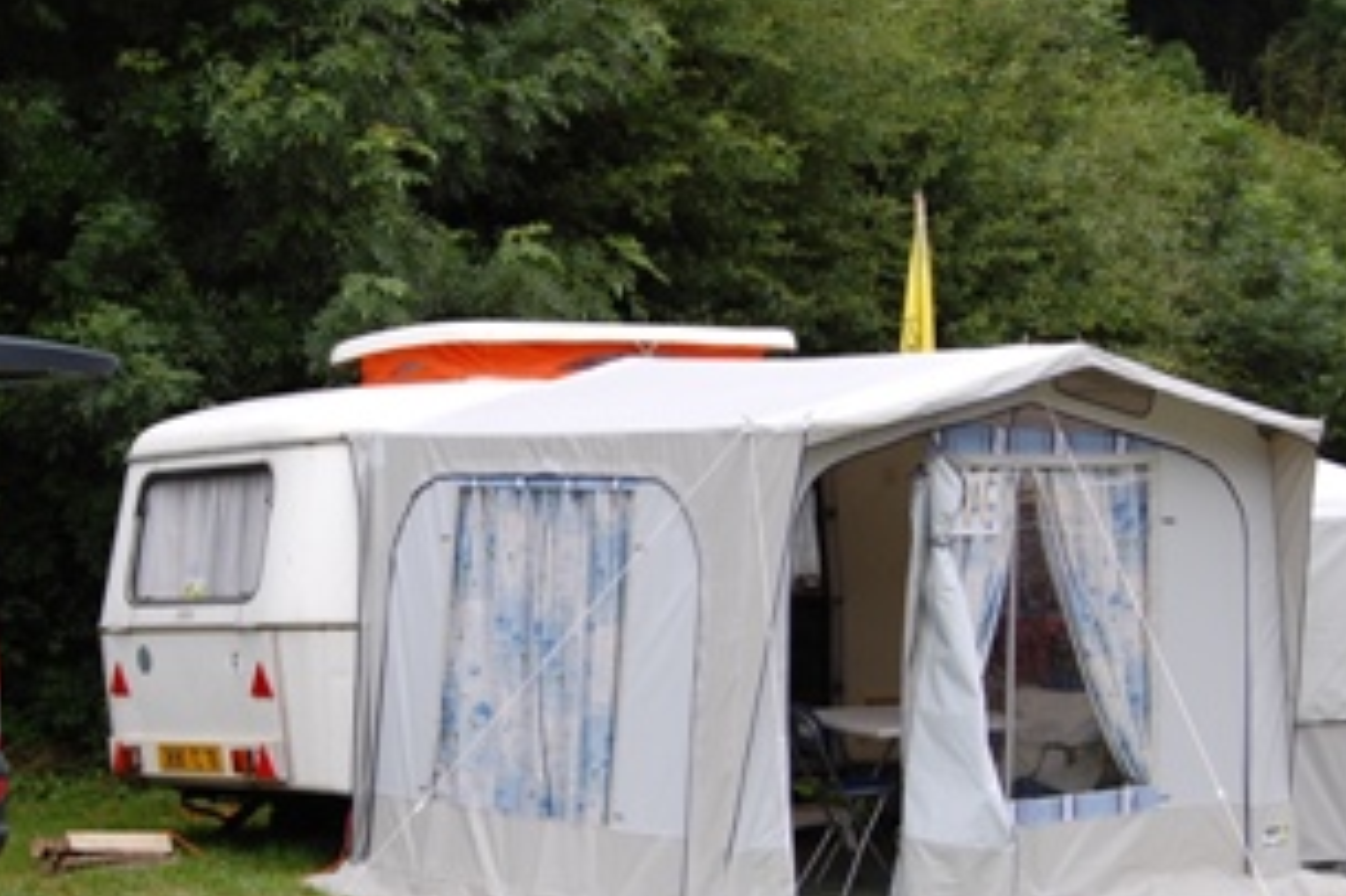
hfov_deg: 23.1
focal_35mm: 88
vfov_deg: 15.5
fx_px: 3288
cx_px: 583
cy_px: 640
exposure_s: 1/200
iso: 200
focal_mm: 28
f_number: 8
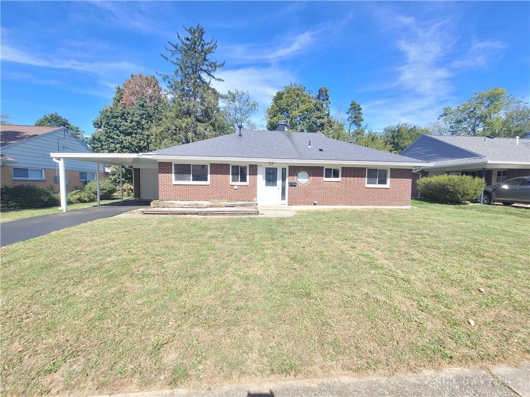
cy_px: 198
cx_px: 265
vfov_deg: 89.9
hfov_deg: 106.2
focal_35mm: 13
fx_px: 199
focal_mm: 2.2
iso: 64
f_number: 2.2
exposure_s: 1/726
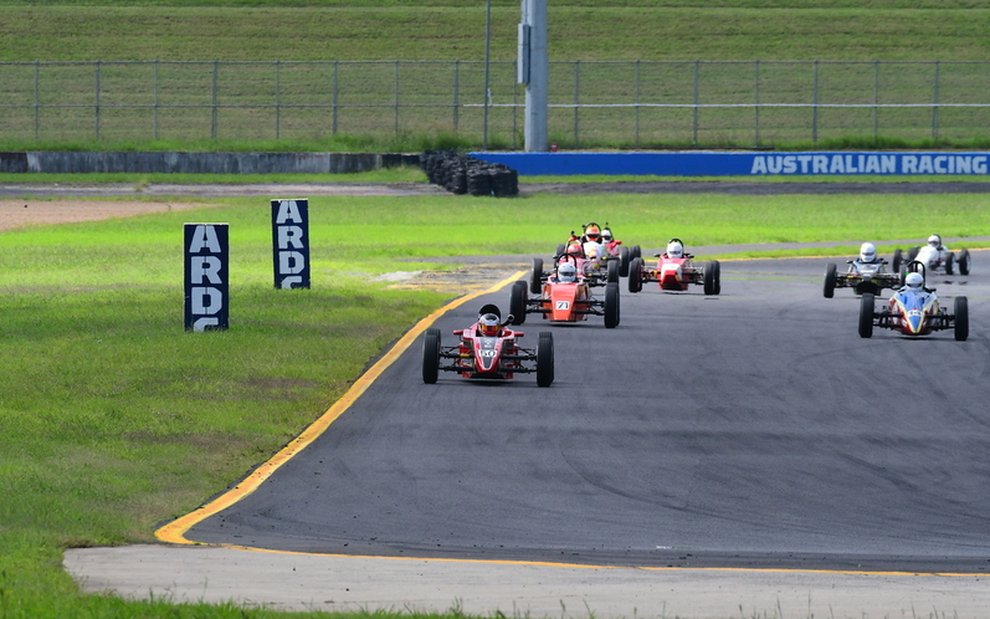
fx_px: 16133
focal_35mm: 598
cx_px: 494
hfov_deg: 3.5
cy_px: 293
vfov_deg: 2.2
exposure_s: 1/640
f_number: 11
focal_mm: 390
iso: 640
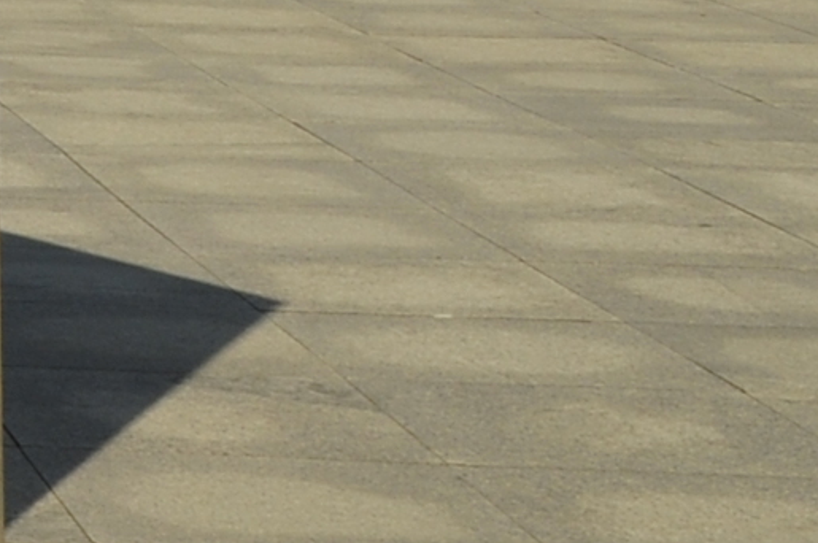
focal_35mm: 178
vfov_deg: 7.3
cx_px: -1652
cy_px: -634
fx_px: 4042
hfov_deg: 9.2
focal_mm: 19
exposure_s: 1/200
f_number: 14
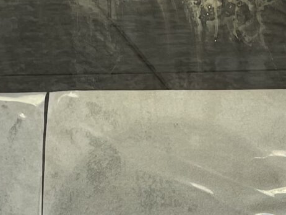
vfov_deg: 9.6
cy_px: 429
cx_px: 313
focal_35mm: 144
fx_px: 1190
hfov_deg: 13.4
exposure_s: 1/121
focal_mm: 4.2
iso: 40
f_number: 1.6
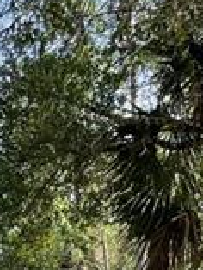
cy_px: 581
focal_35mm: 127
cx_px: 83
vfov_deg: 13.0
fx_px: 992
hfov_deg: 11.7
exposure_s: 1/496
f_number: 1.6
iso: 32
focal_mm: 4.2
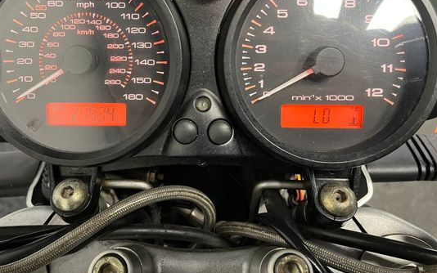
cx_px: 196
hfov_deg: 58.0
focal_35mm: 33
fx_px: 393
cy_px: 82
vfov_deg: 37.7
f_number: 1.6
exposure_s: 1/50
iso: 320
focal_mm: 5.1
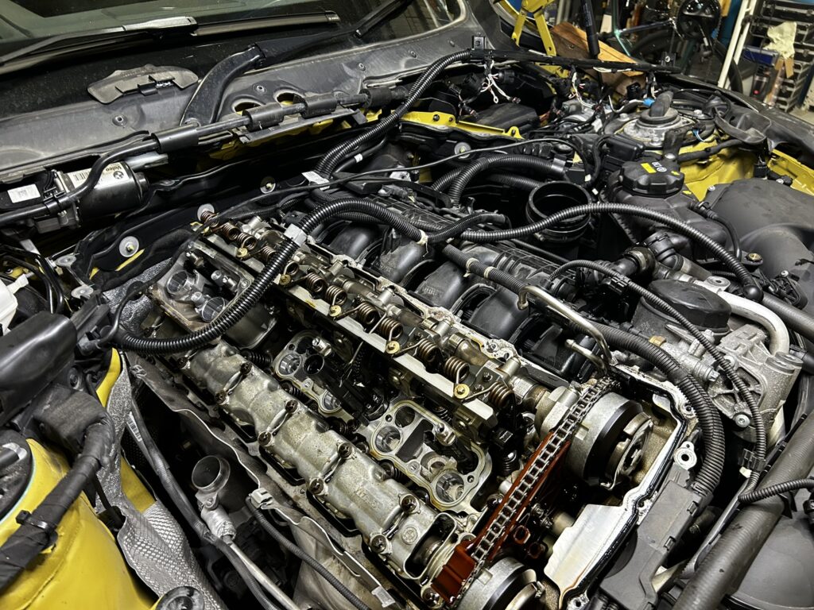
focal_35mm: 26
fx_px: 611
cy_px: 305
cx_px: 407
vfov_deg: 53.1
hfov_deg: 67.3
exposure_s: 1/52
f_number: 1.5
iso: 400
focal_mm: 5.7
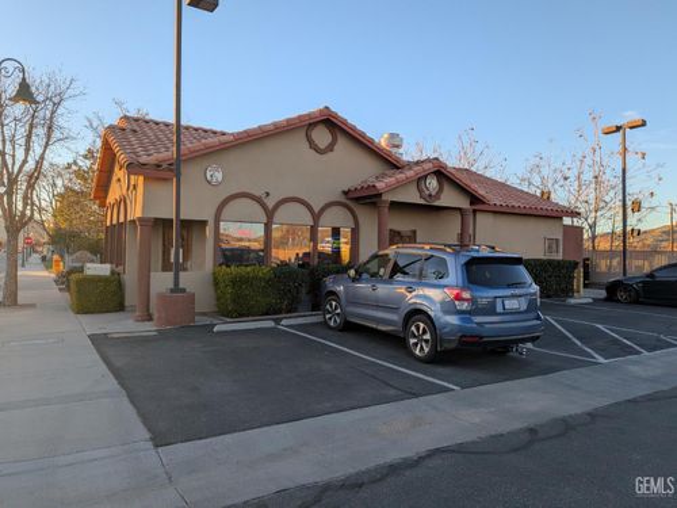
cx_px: 338
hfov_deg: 71.6
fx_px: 469
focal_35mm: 24
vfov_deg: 56.8
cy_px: 254
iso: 30
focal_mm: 4.53
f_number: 1.7
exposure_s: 1/1923
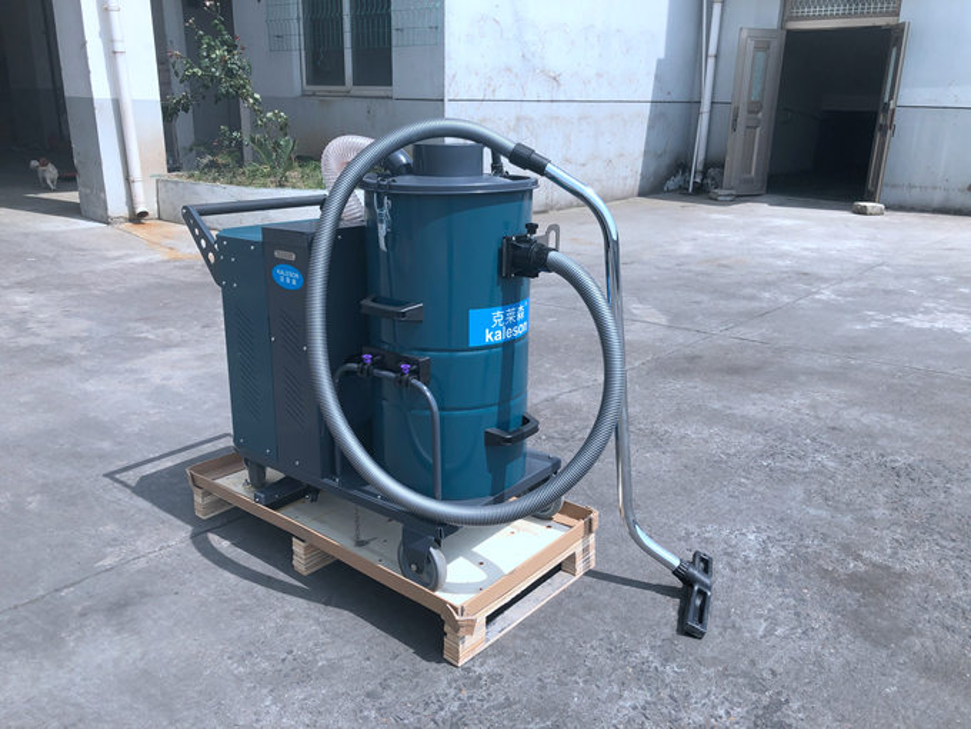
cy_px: 364
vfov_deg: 49.7
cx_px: 486
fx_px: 785
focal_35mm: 28
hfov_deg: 63.4
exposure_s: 1/1600
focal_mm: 3.99
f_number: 1.8
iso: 20
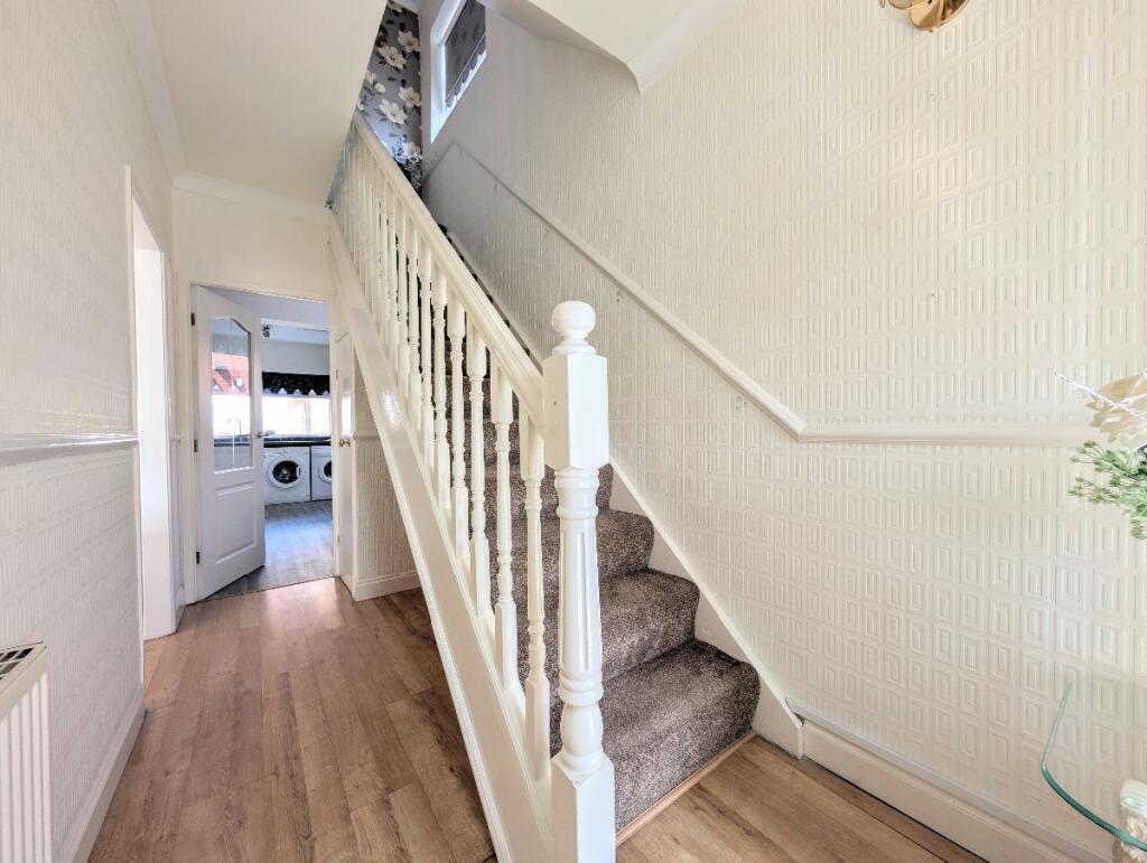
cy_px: 432
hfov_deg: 110.5
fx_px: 398
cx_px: 574
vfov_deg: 94.6
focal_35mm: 12
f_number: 1.7
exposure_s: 1/150
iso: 57
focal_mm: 2.02
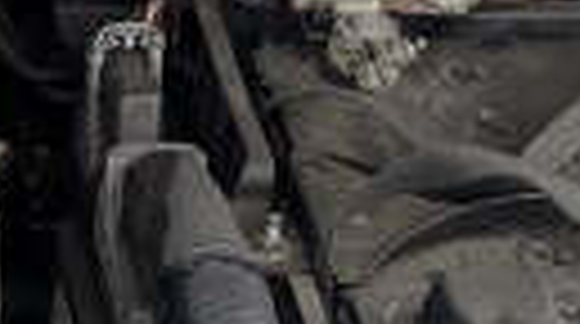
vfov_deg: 7.0
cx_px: -492
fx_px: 2594
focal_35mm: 169
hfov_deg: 11.7
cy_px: 536
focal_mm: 5.43
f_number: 1.89
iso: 68
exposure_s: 1/301
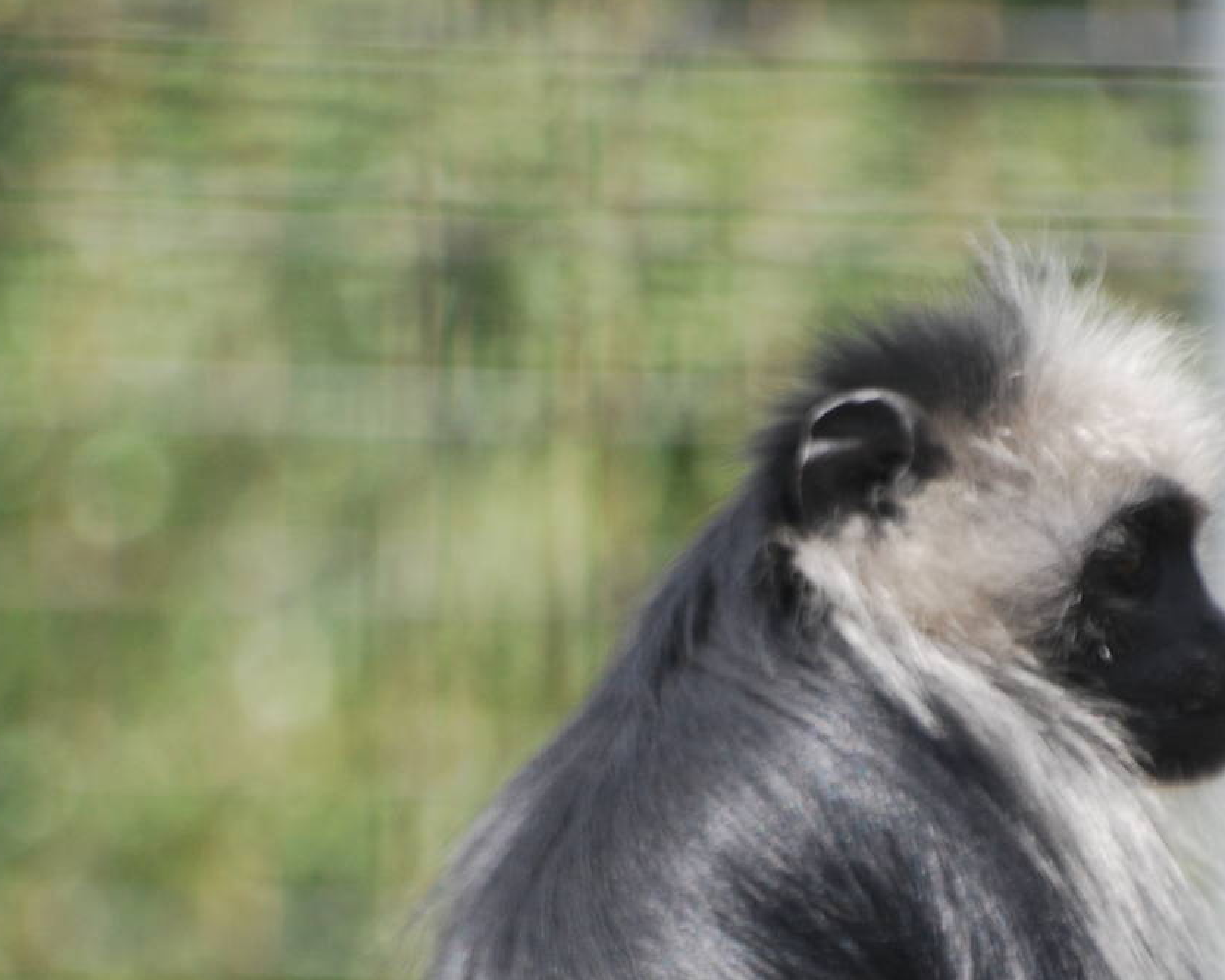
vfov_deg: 1.9
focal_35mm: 811
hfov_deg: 2.4
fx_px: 29400
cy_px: 760
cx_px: 756
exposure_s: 1/500
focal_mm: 300
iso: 400
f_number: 5.6
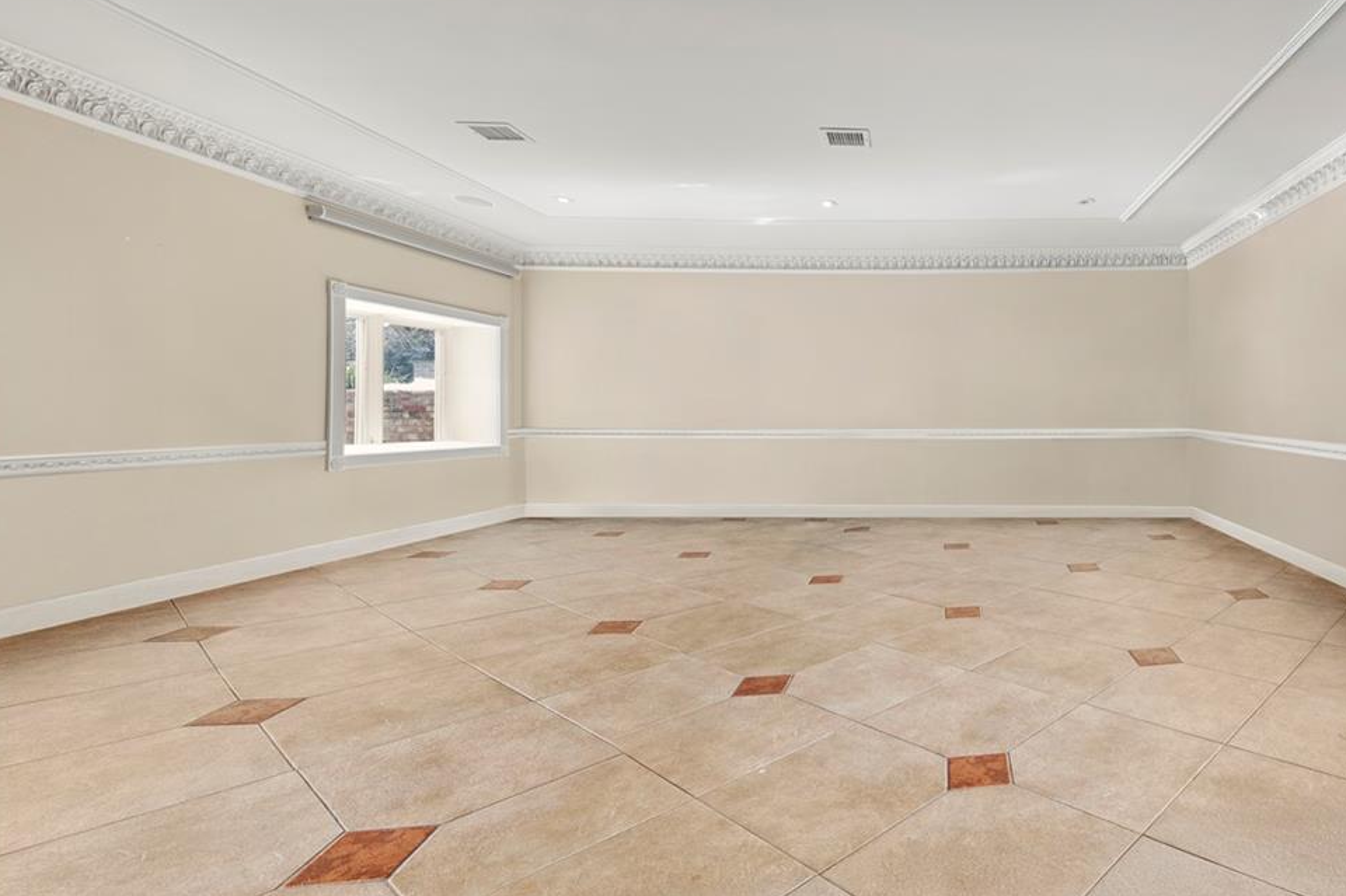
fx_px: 598
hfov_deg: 96.7
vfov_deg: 73.7
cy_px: 435
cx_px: 704
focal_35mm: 16
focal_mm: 15
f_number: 14
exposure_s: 1/6
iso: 640
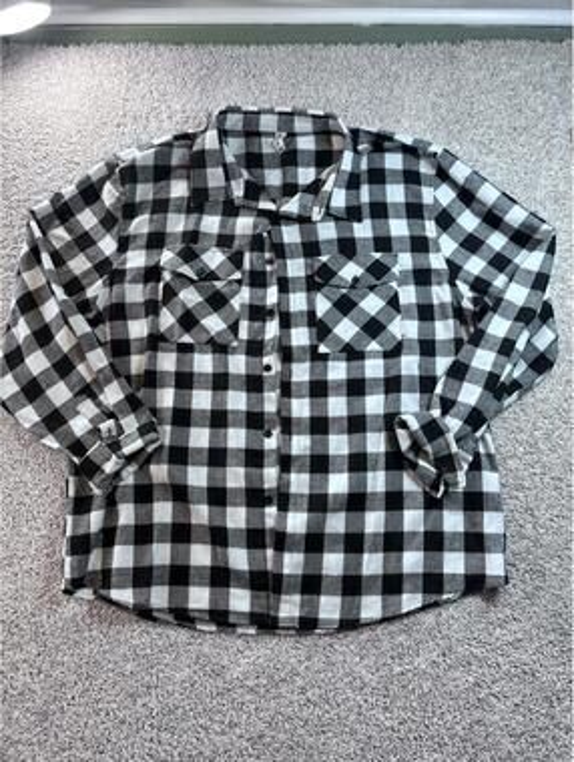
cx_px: 287
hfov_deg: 53.2
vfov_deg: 67.2
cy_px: 381
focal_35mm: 26
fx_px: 574
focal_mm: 5.7
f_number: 1.5
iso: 50
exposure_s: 1/120
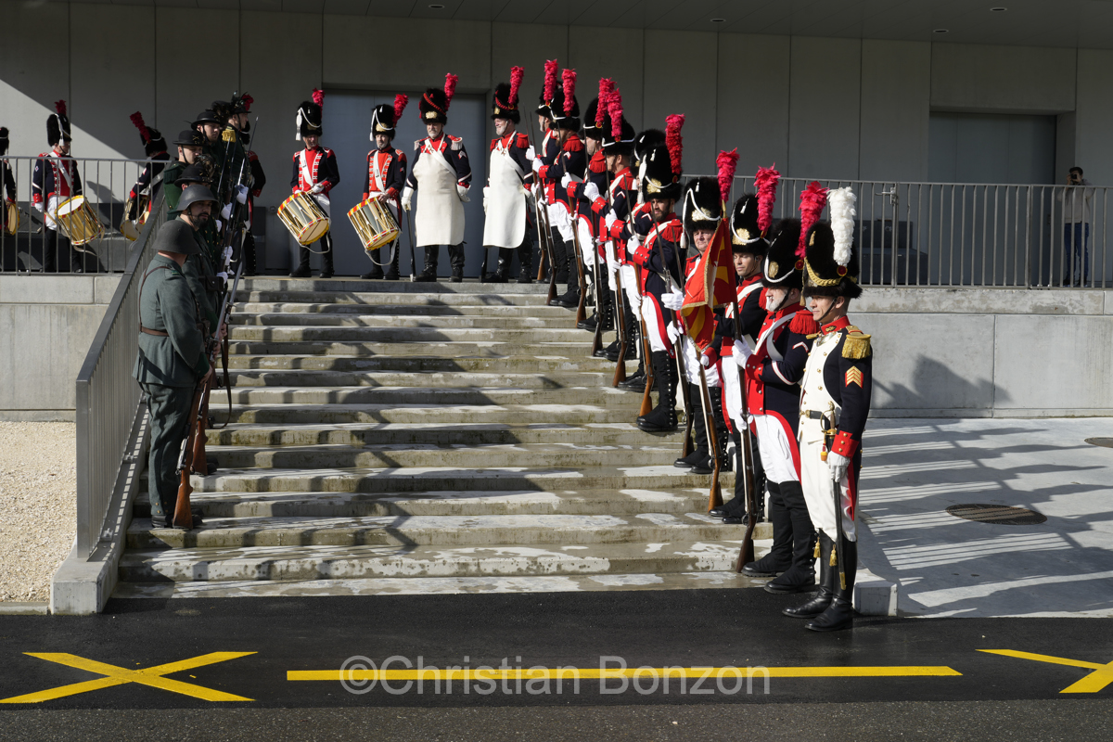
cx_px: 556
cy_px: 371
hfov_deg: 41.1
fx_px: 1484
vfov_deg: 28.1
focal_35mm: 48
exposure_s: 1/160
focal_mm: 48
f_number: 11
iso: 100
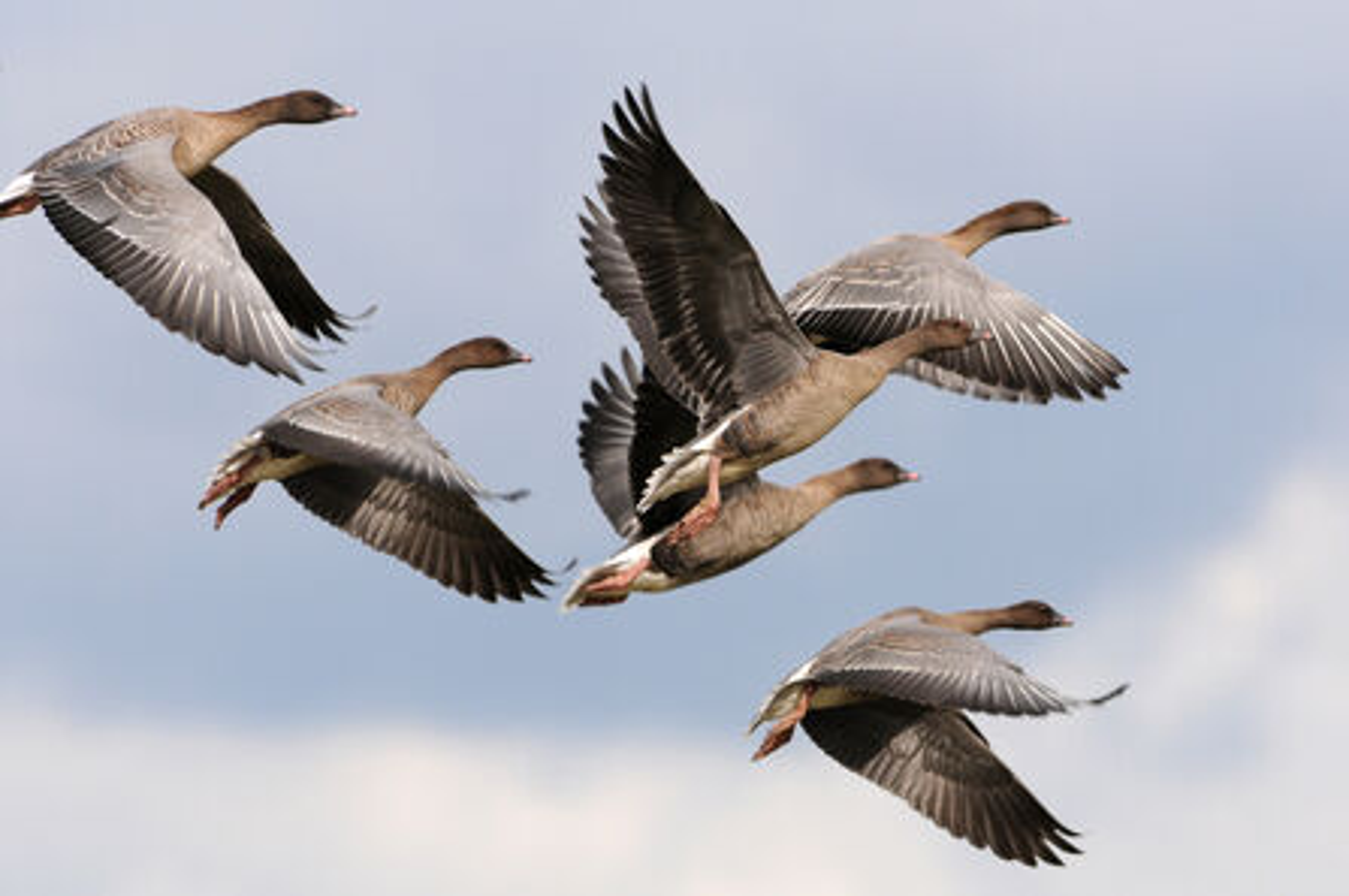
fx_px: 33688
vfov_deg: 1.5
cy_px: 448
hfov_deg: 2.3
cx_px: 674
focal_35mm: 900
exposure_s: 1/800
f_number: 8
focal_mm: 600
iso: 400
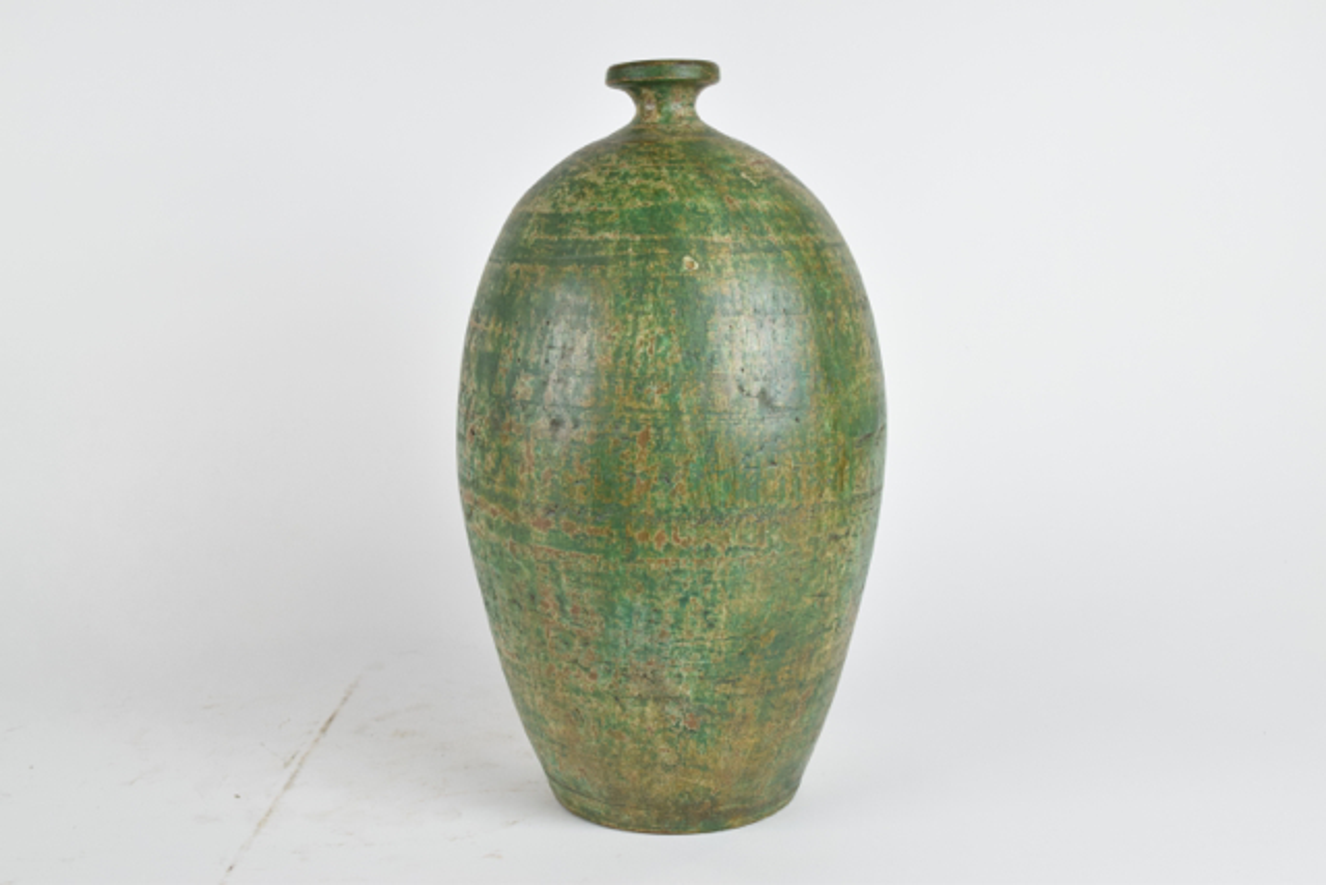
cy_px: 442
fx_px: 1603
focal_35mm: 44
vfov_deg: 30.9
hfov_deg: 45.0
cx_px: 663
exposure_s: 1/125
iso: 800
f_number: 10
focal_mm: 29
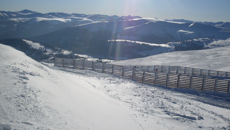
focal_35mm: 42
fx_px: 256
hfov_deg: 48.3
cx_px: 116
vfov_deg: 28.4
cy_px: 65
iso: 80
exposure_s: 1/1000
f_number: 8.4
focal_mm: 6.3
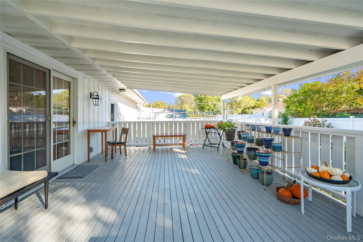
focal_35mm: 16
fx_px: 161
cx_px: 182
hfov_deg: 96.7
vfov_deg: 73.7
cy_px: 121
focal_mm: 16
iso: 400
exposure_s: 1/200
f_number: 5
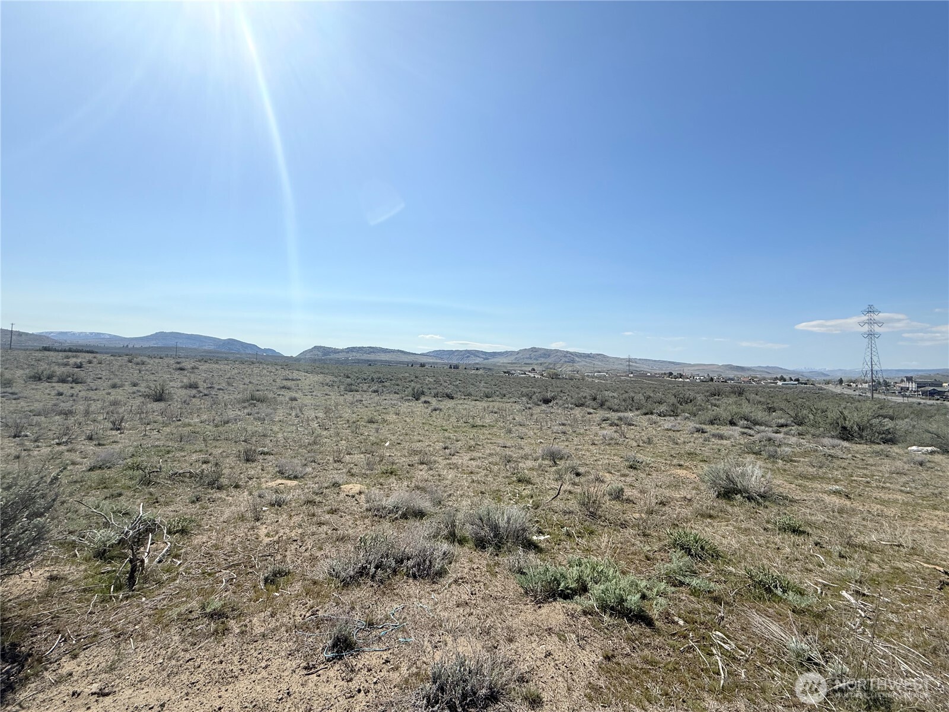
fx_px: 384
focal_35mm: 14
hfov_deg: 102.1
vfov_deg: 85.7
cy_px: 356
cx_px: 474
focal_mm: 2.22
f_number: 2.2
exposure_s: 1/5155
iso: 50
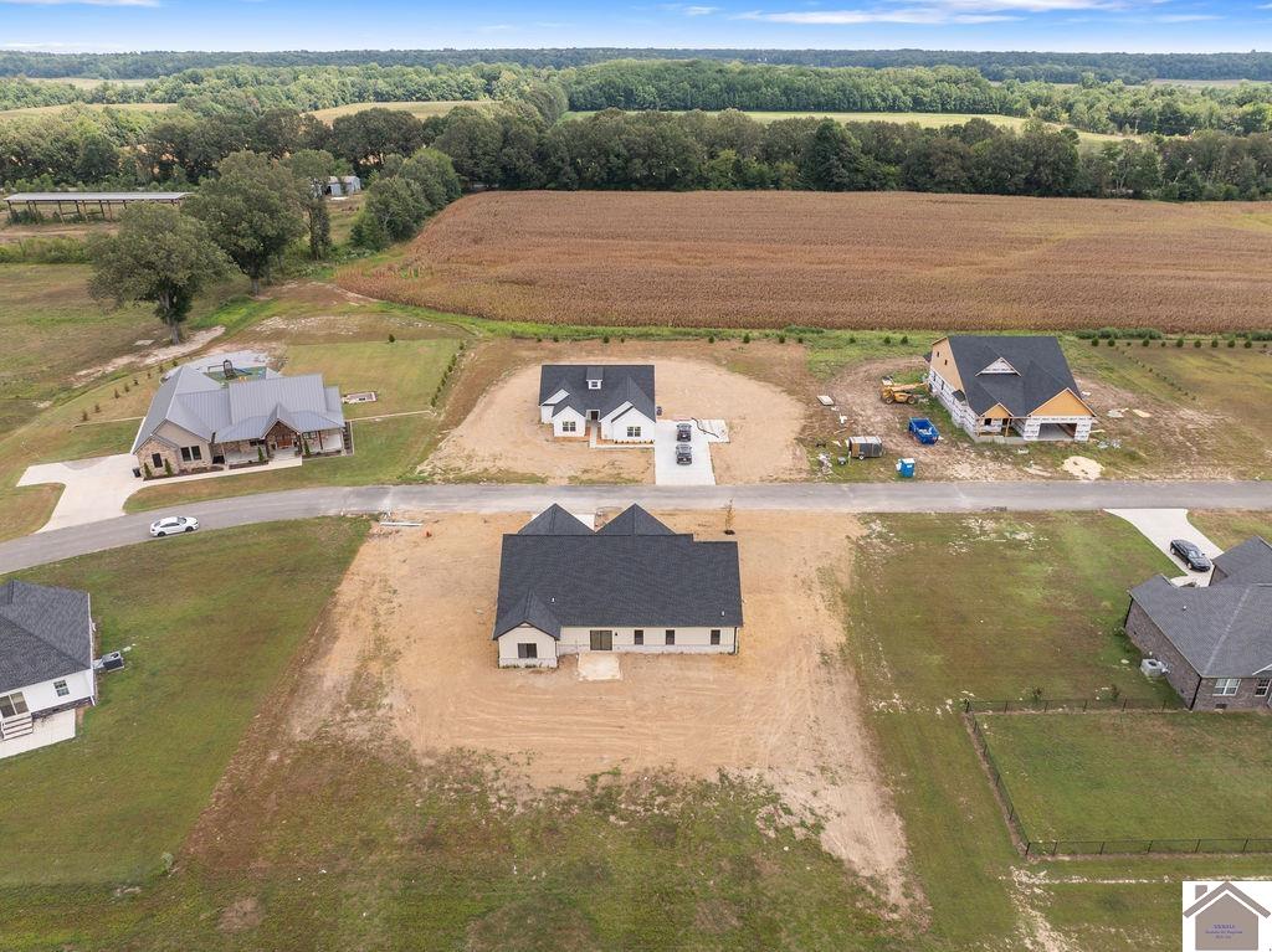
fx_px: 881
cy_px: 476
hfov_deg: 71.6
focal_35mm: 24
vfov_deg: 56.8
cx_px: 636
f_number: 2.8
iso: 130
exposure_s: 1/1250
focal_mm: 12.29
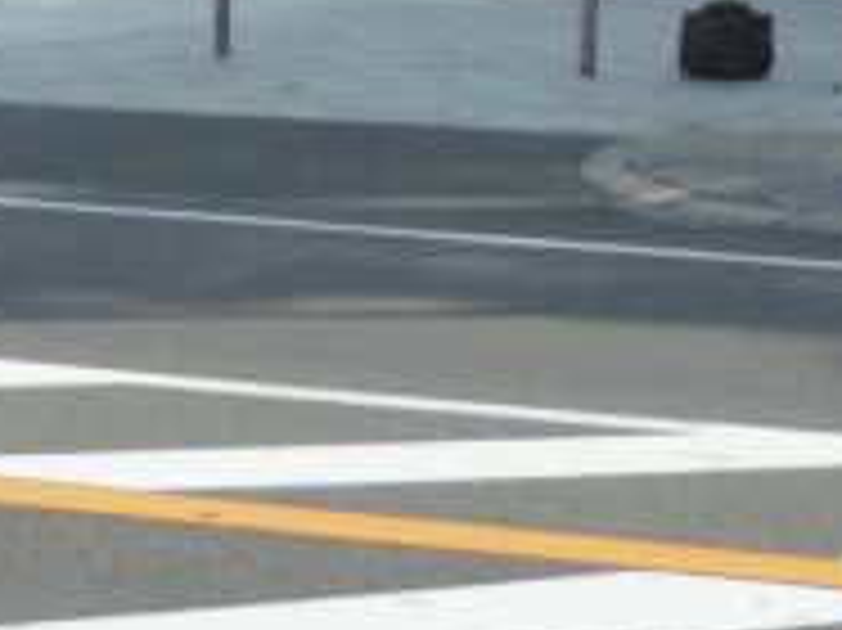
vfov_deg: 8.5
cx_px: 401
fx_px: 4084
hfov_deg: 11.8
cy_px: -423
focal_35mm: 168
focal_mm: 4.4
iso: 80
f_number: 3.5
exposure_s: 1/640
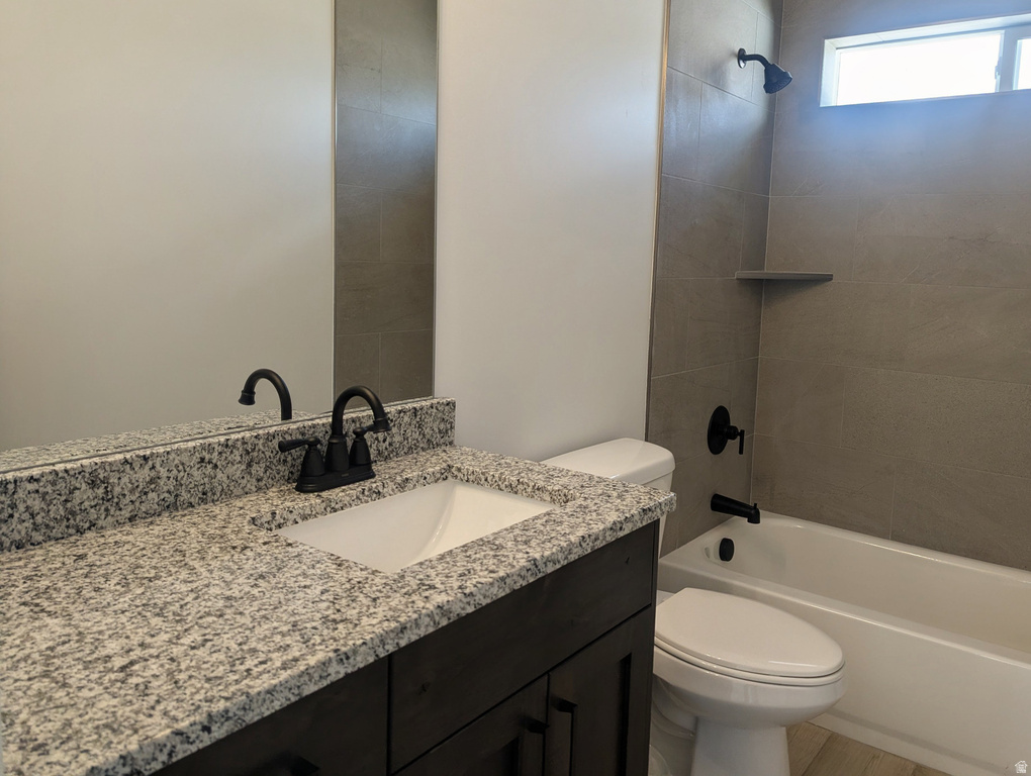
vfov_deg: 56.9
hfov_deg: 71.5
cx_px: 516
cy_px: 388
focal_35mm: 24
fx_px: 716
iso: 78
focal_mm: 6.81
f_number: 1.85
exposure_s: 1/178
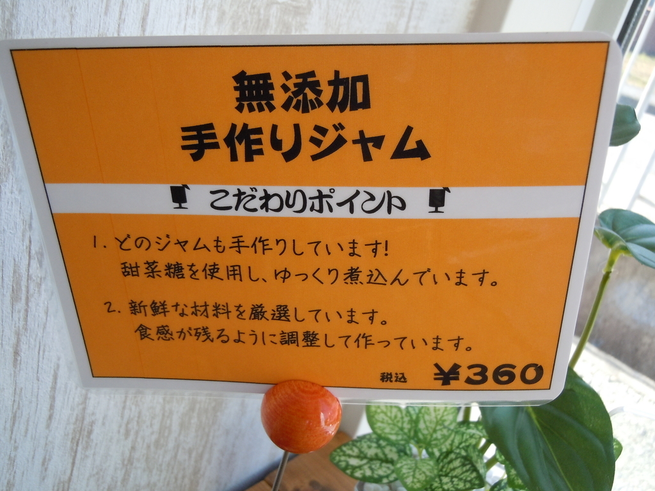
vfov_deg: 42.9
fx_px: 624
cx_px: 328
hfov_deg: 55.4
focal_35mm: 33
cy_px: 246
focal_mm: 5.9
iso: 250
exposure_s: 1/125
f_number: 4
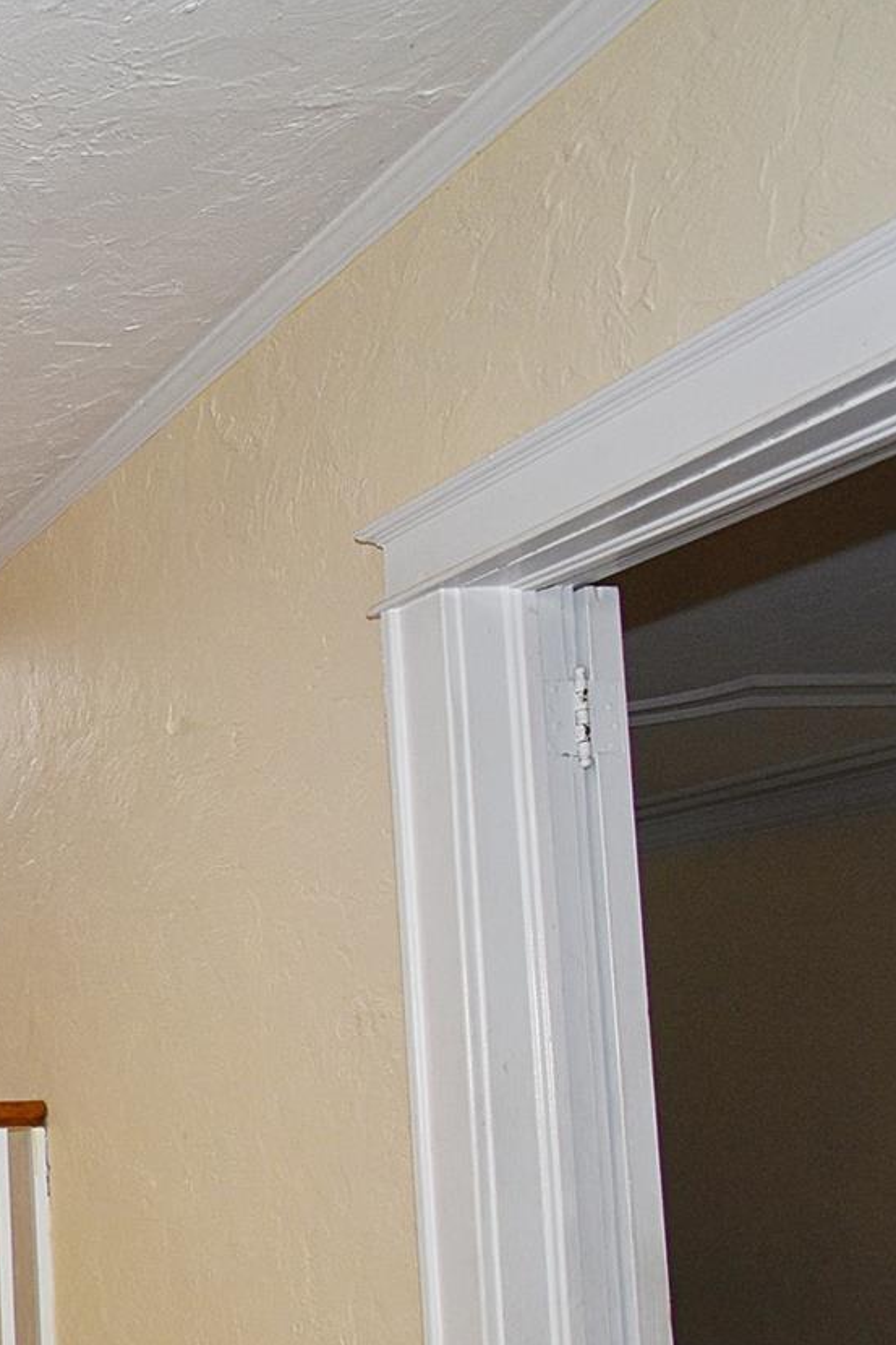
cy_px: 1014
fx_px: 1382
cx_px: -645
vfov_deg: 49.7
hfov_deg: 23.1
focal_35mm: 37
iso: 400
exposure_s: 1/60
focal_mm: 10
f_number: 4.5
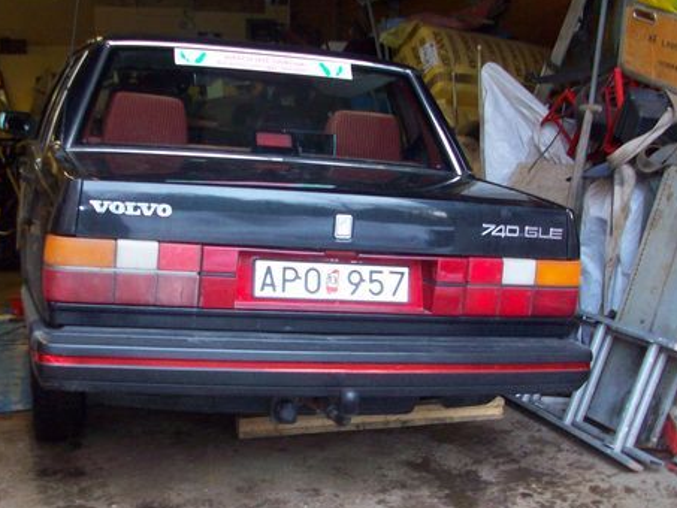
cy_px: 254
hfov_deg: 39.4
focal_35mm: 48
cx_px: 256
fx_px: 939
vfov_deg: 30.3
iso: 160
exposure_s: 1/60
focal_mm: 5.7
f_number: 2.8
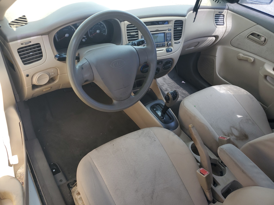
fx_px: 206
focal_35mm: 26
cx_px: 137
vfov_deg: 53.1
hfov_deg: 67.3
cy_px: 102
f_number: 1.5
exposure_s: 1/204
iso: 50
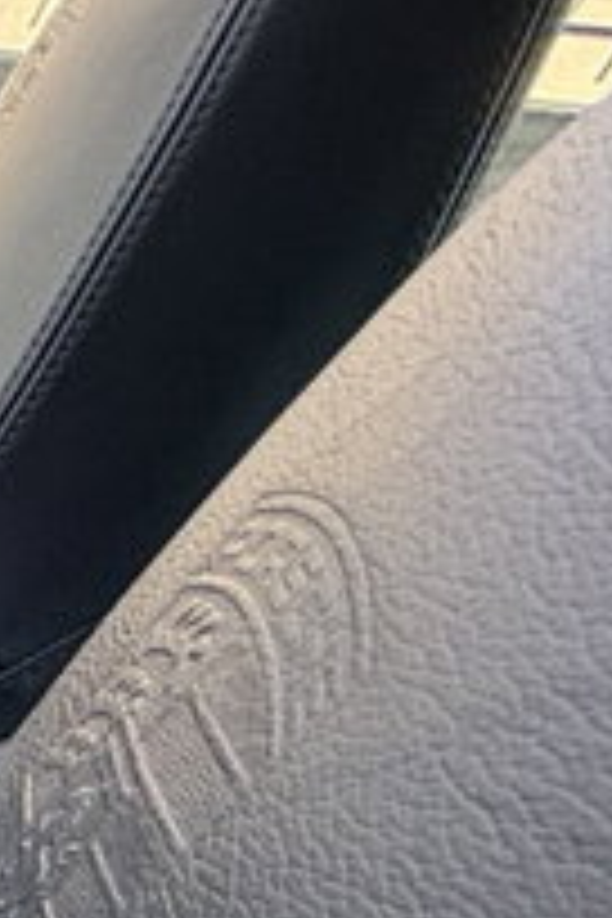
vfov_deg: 23.7
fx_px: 1861
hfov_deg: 9.1
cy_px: 1256
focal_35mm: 73
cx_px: -1638
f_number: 2.2
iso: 160
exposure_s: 1/121
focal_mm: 2.22
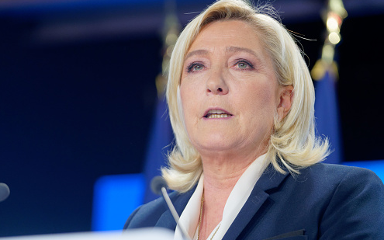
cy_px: 107
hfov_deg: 12.0
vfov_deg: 7.5
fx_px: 1831
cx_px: 199
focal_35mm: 175
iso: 1600
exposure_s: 1/400
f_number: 3.2
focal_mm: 143
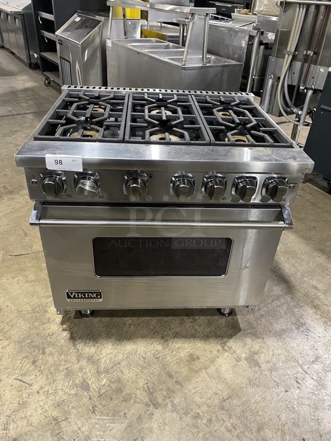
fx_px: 331
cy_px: 220
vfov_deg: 67.3
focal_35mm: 26
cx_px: 166
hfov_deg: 53.1
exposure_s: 1/60
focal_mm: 4.25
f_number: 1.8
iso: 400
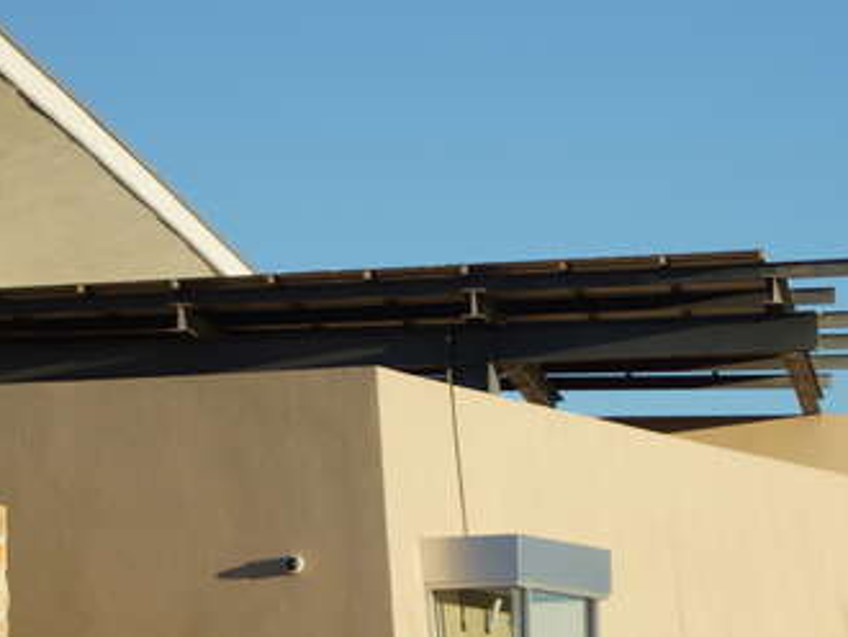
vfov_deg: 5.7
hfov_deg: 7.5
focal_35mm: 262
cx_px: 568
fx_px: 6427
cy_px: 638
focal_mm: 75
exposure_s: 1/250
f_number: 6.3
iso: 100
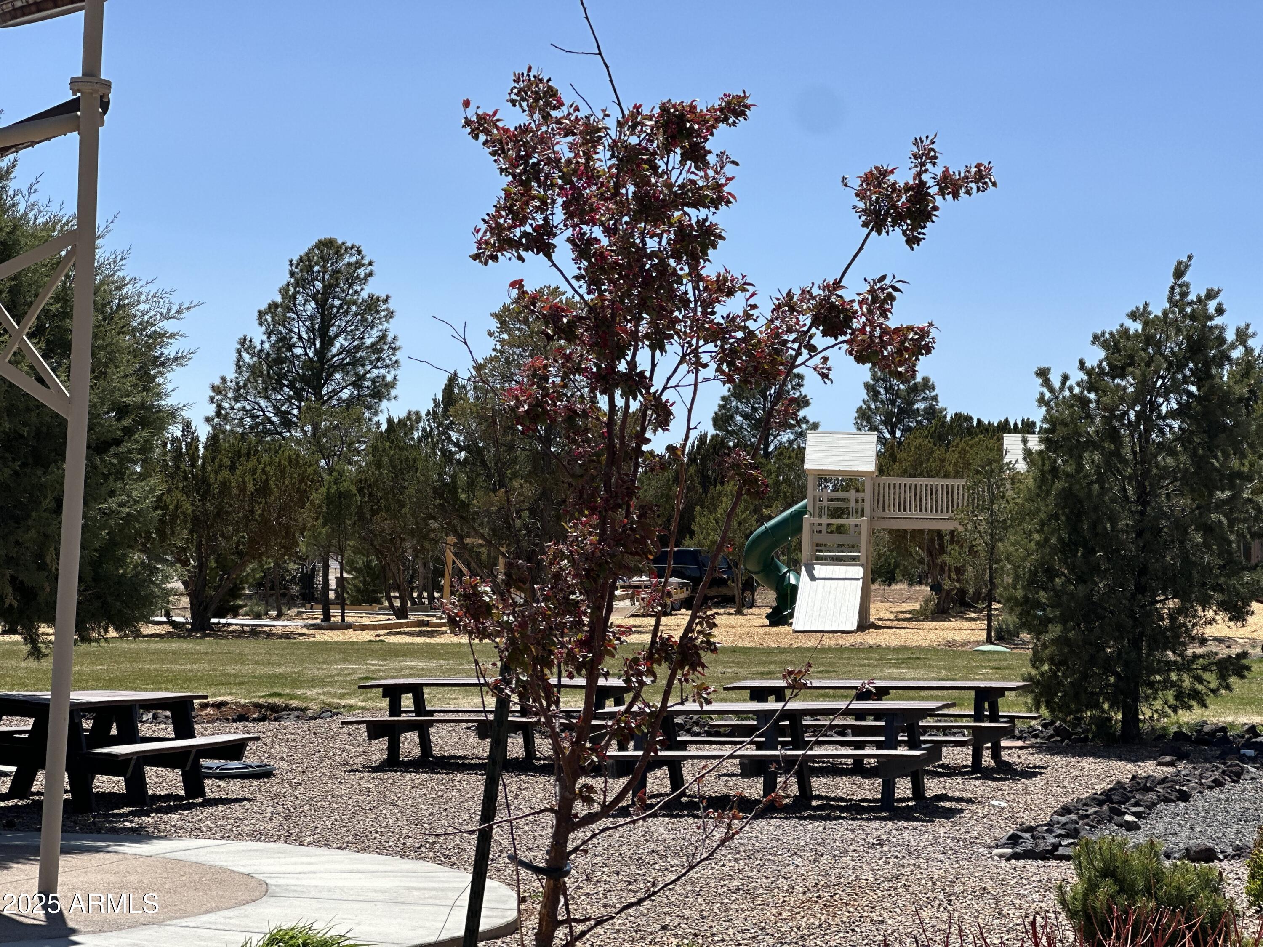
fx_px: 2809
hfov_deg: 25.3
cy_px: 474
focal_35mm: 77
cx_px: 632
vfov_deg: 19.1
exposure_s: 1/747
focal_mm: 9
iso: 32
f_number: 2.8
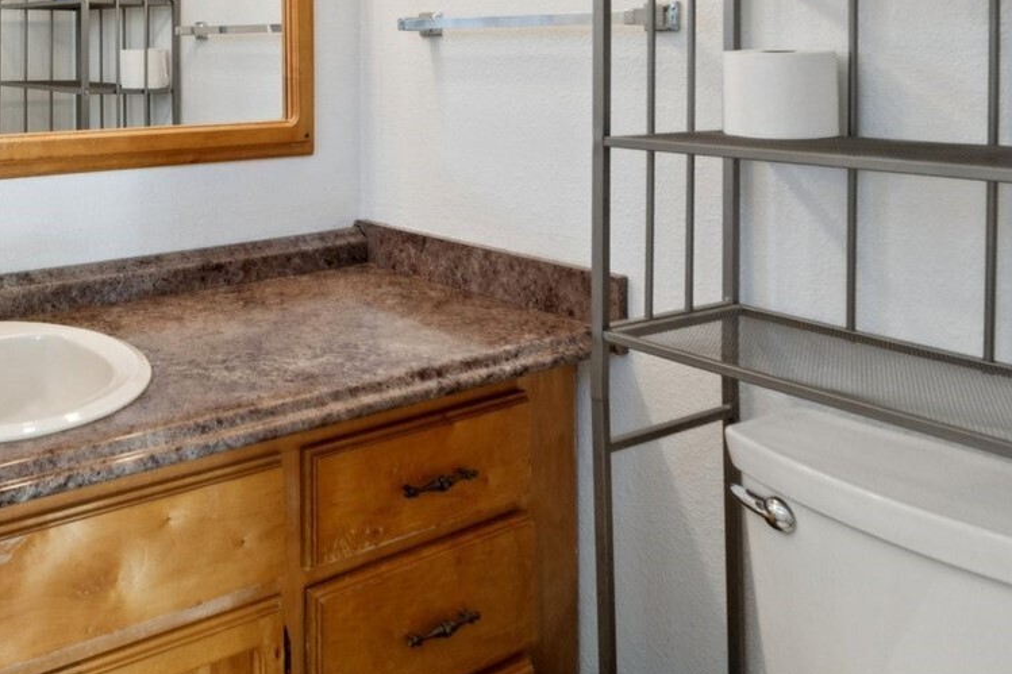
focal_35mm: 34
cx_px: 106
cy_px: 60
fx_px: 956
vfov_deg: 36.3
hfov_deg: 49.8
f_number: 9
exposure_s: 1/6
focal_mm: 10
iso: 250
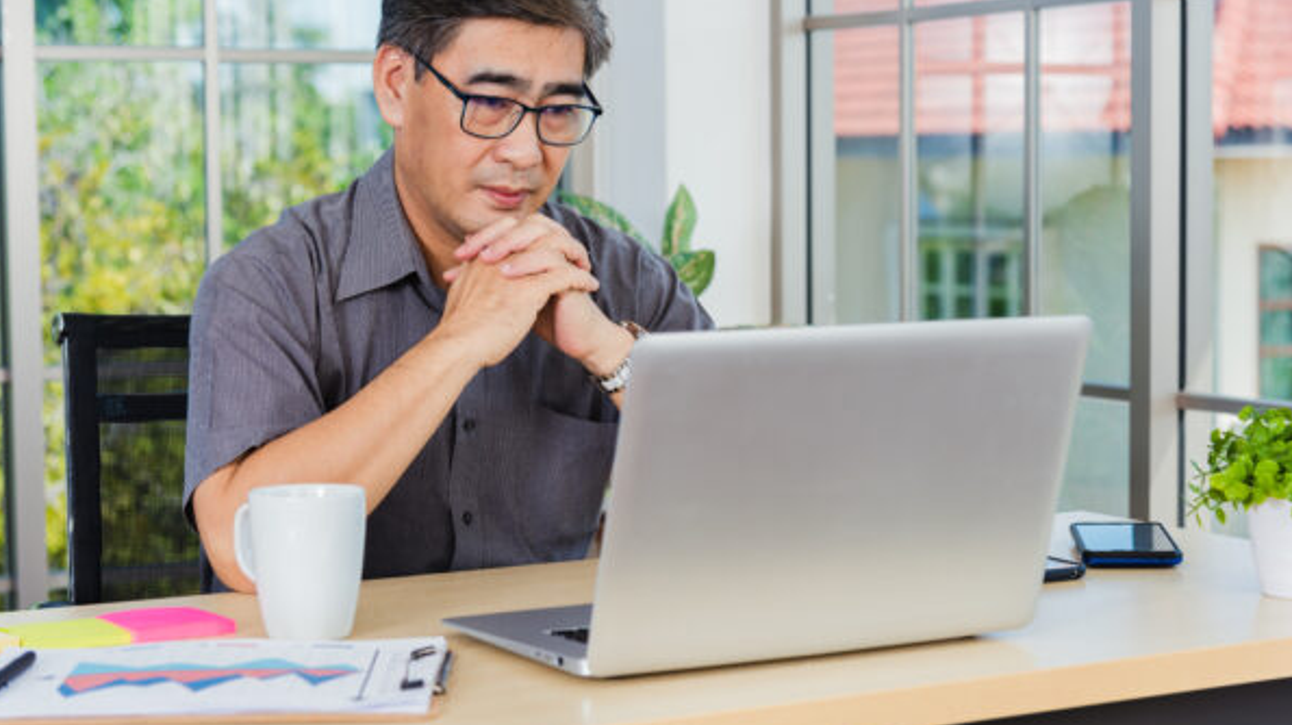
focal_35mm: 74
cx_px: 643
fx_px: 2534
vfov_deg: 16.3
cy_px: 306
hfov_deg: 28.6
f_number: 5
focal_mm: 70
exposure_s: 1/160
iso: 80
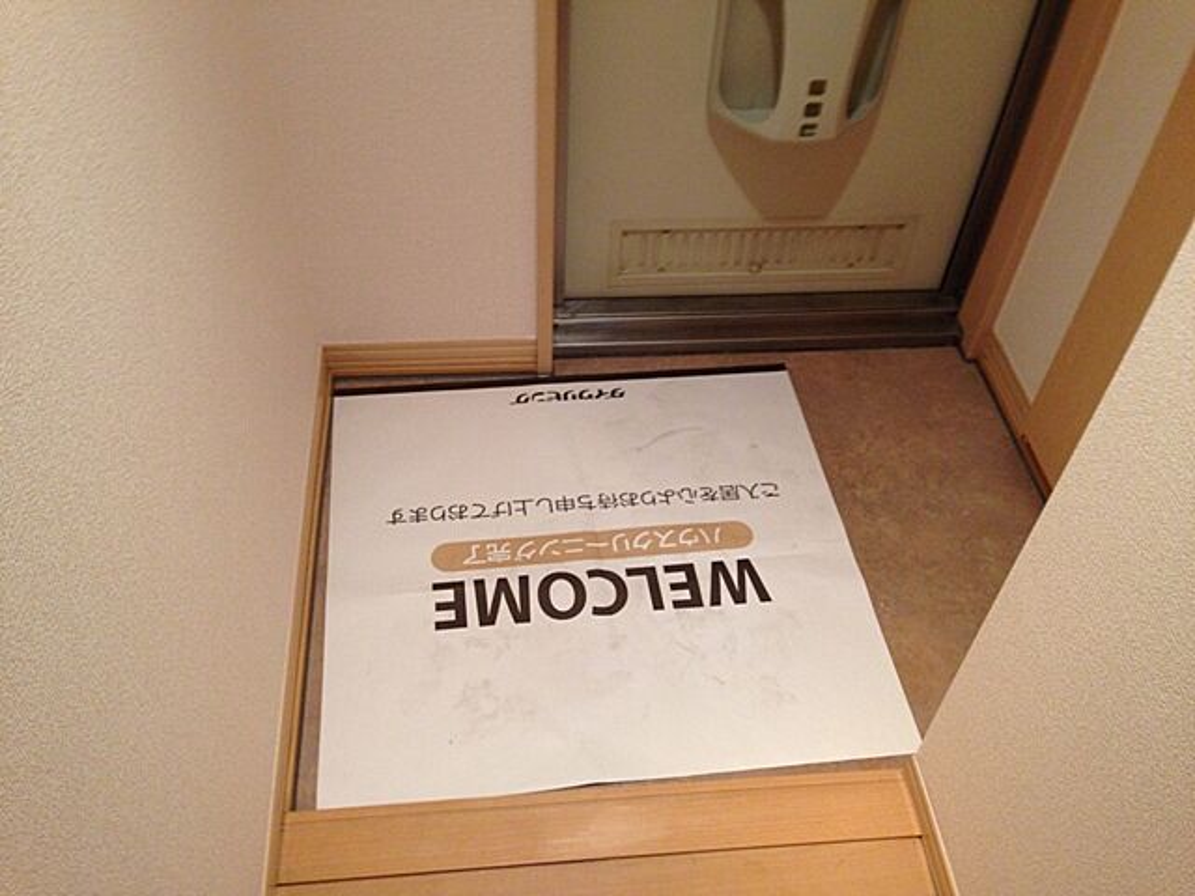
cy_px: 448
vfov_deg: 42.9
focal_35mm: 33
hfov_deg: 55.4
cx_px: 598
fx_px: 1139
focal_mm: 4.12
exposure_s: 1/20
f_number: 2.4
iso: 125
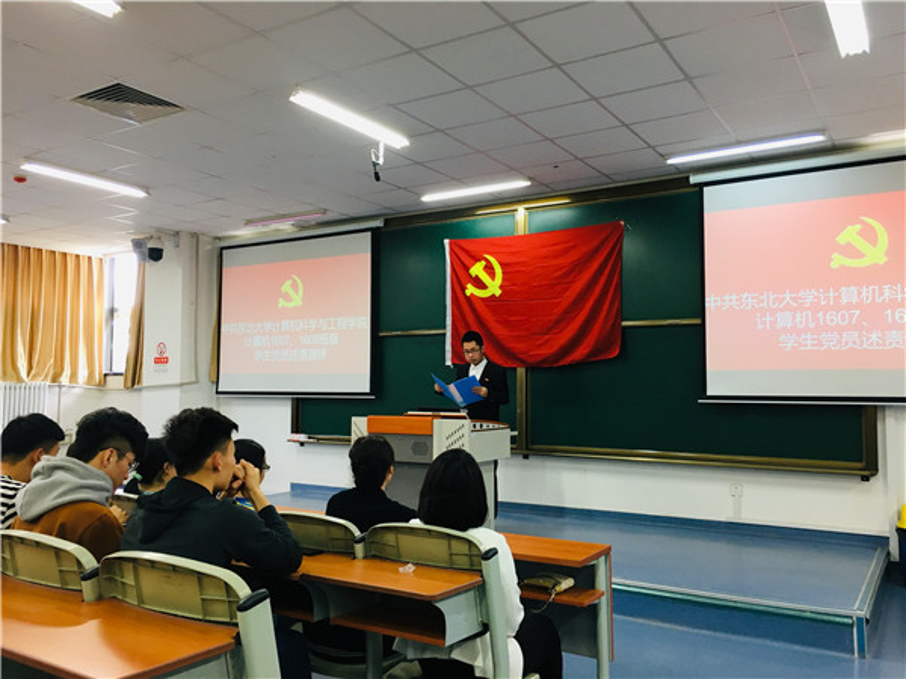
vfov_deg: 48.2
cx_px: 453
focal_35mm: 29
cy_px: 340
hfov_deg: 61.7
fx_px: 759
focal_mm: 4.15
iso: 100
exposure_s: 1/33
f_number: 2.2
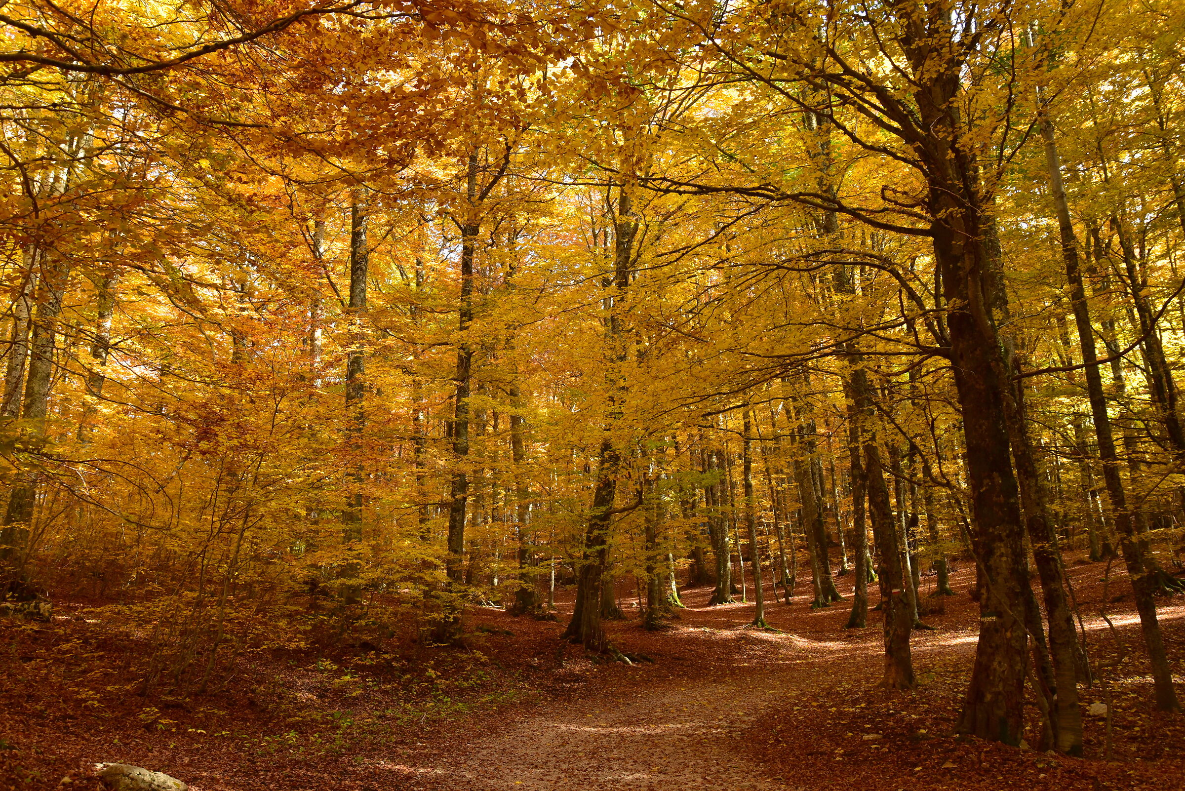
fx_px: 955
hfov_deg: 63.6
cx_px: 592
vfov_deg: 45.0
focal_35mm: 29
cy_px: 396
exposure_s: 1/100
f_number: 8
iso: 400
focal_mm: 29
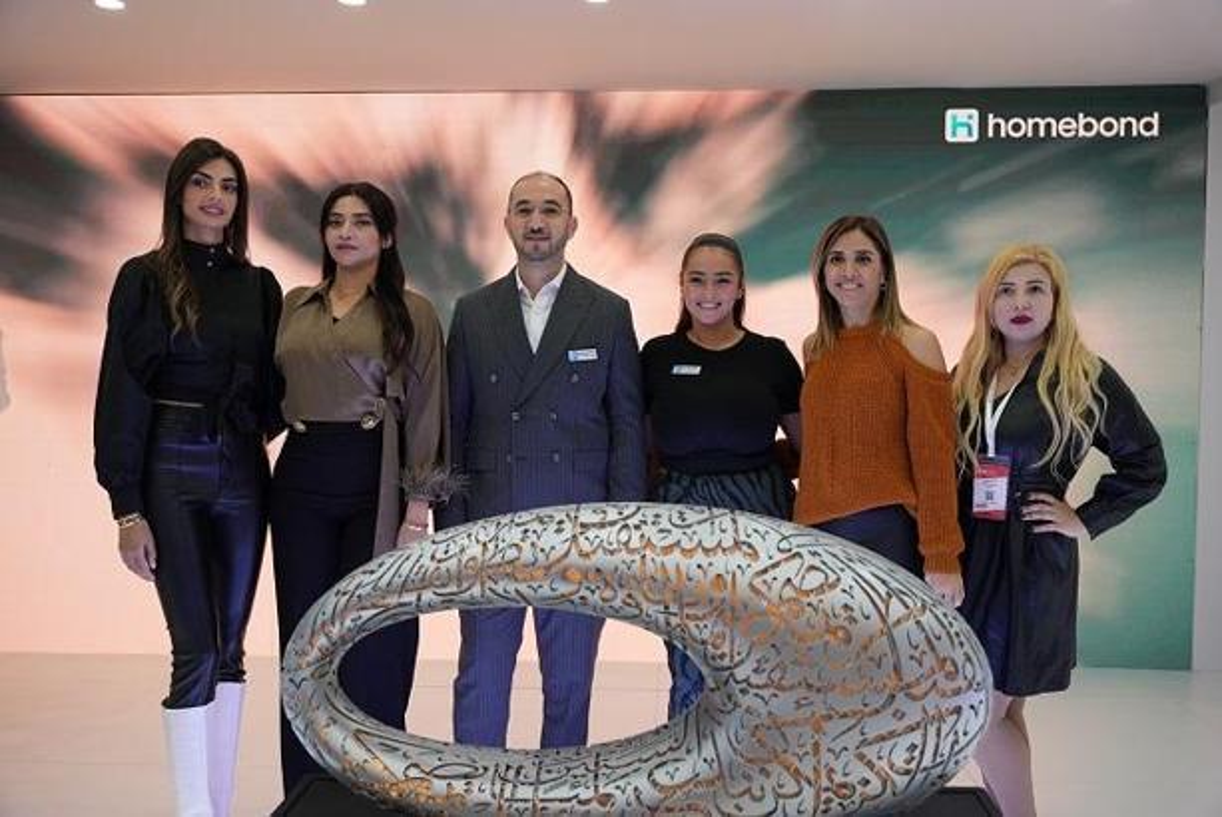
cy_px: 408
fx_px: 1179
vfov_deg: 38.2
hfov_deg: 54.8
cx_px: 611
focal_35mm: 35
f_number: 4.5
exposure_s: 1/160
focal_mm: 34.7
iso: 800
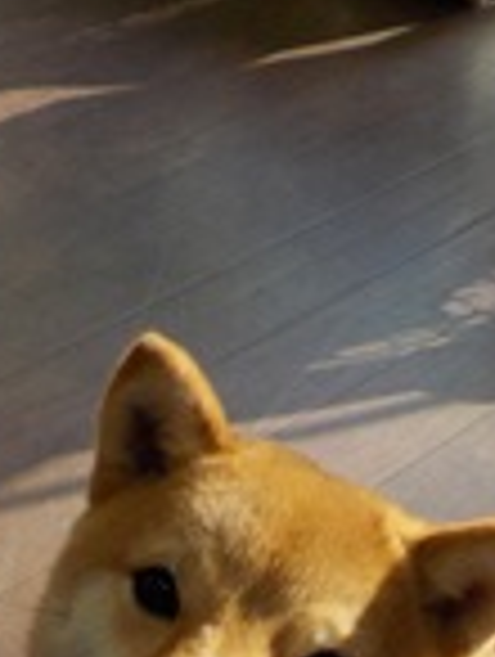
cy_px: 810
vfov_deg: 21.9
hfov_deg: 18.0
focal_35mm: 82
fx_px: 1559
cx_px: 176
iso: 125
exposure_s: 1/200
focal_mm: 4.1
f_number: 3.3
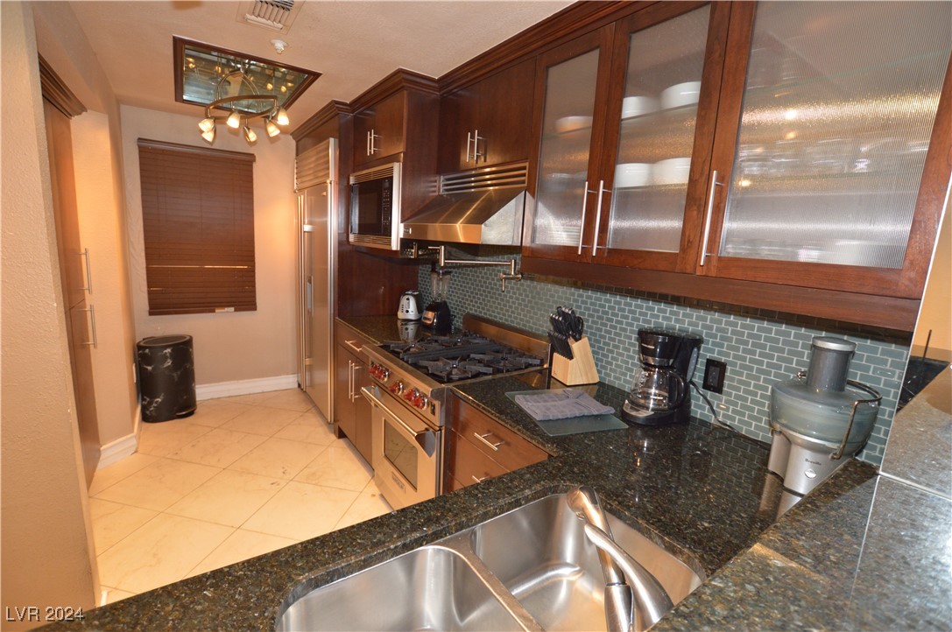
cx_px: 476
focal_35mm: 15
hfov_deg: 100.5
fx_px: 396
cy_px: 316
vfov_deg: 77.2
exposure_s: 1/60
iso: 800
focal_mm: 10
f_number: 4
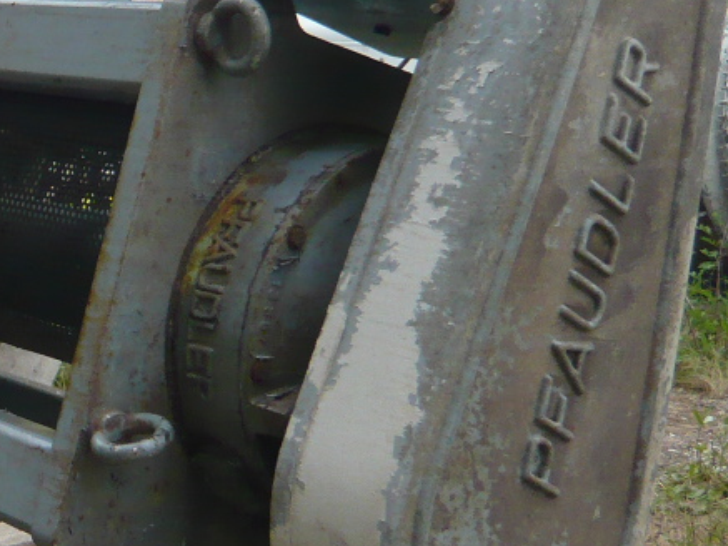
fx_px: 1725
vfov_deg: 17.9
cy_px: 170
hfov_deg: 21.9
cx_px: -160
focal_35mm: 82
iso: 200
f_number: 2.8
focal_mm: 4.6
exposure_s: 1/800
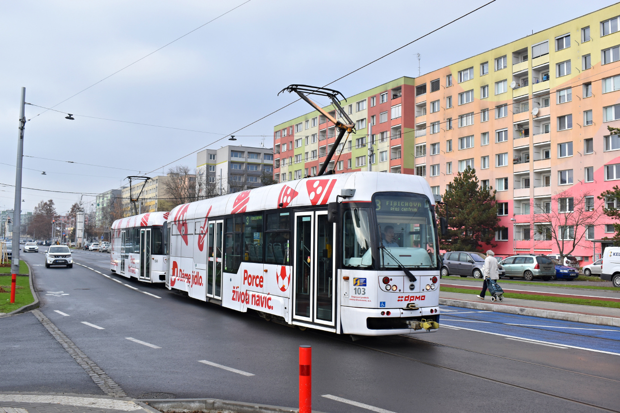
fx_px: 620
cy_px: 206
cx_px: 310
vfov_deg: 36.9
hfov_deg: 53.1
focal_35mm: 36
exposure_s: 1/400
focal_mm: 24
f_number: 7.1
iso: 320
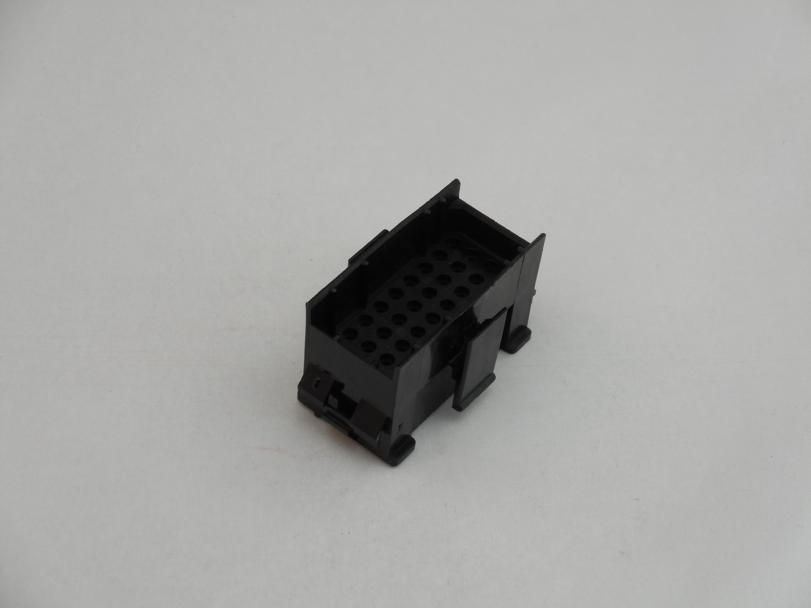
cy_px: 304
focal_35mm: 89
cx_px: 406
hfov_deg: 22.0
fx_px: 2085
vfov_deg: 16.6
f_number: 5.6
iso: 160
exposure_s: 1/60
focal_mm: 15.9
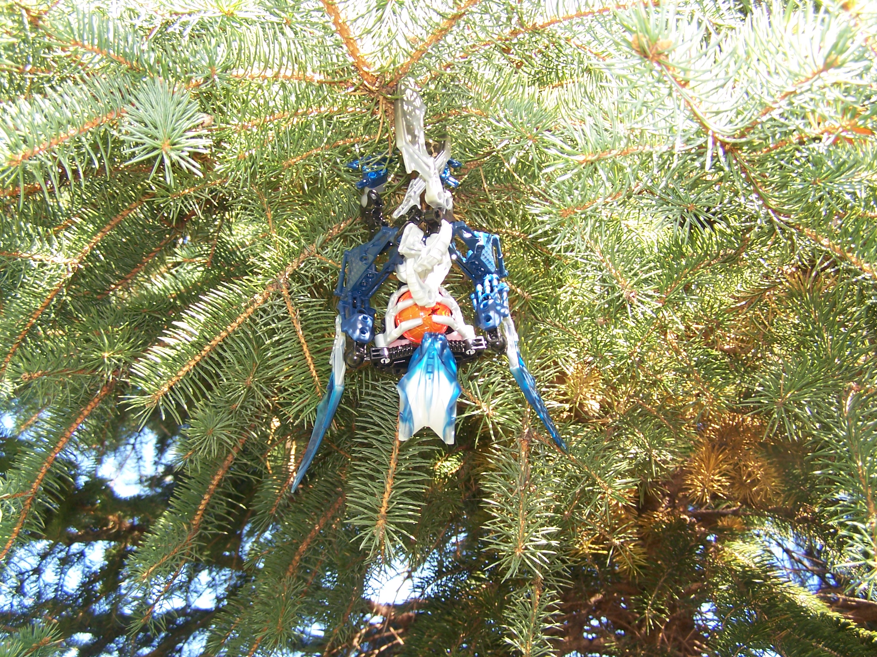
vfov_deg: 37.7
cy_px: 328
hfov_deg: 49.0
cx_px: 438
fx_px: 963
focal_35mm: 38
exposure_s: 1/80
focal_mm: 6.3
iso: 80
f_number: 2.8
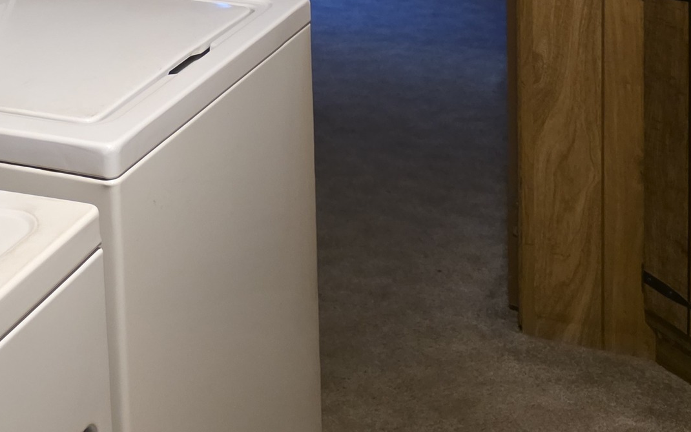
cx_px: 192
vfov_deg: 17.1
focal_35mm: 70
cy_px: -178
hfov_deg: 29.0
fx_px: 1318
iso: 1000
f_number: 1.7
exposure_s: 1/120
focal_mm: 6.3
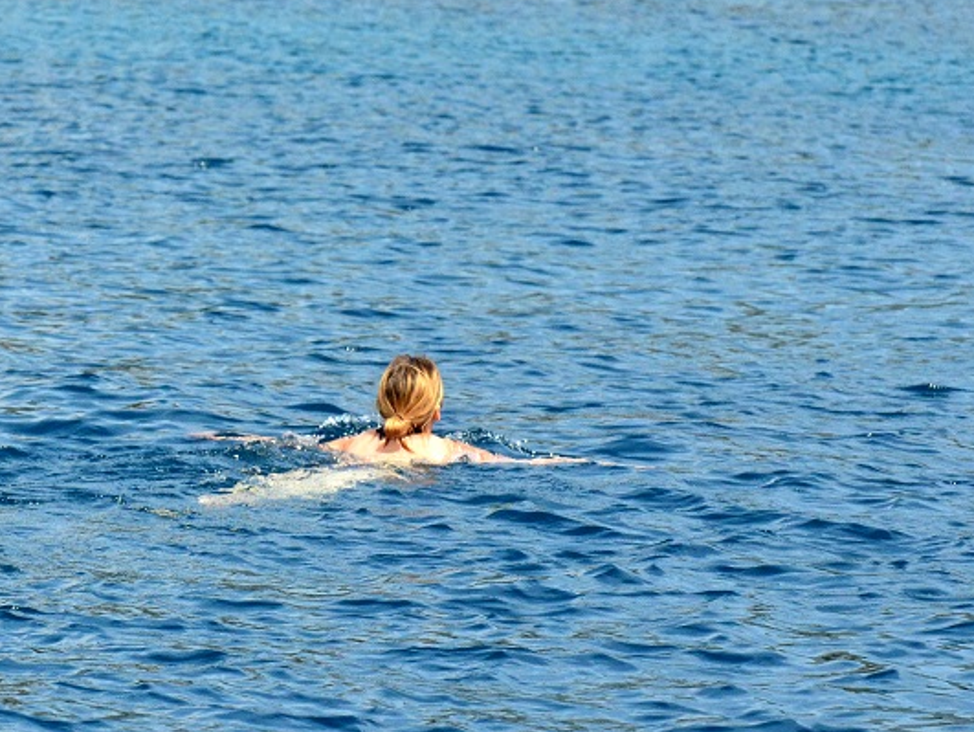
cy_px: 195
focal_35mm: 330
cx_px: 289
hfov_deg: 6.0
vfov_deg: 4.5
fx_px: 9292
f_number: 6.3
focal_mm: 122
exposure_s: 1/8000
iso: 2000
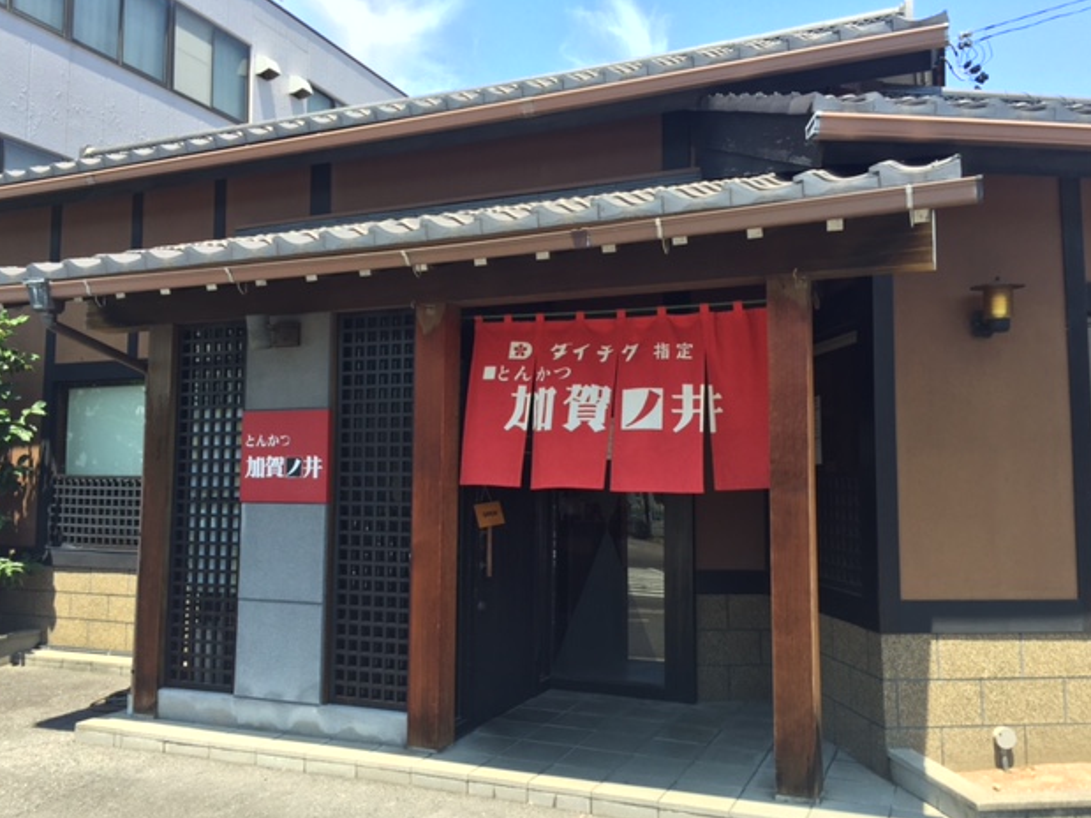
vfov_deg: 46.8
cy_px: 407
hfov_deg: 60.0
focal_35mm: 30
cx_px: 538
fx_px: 945
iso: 32
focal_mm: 4.15
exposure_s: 1/460
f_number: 2.2
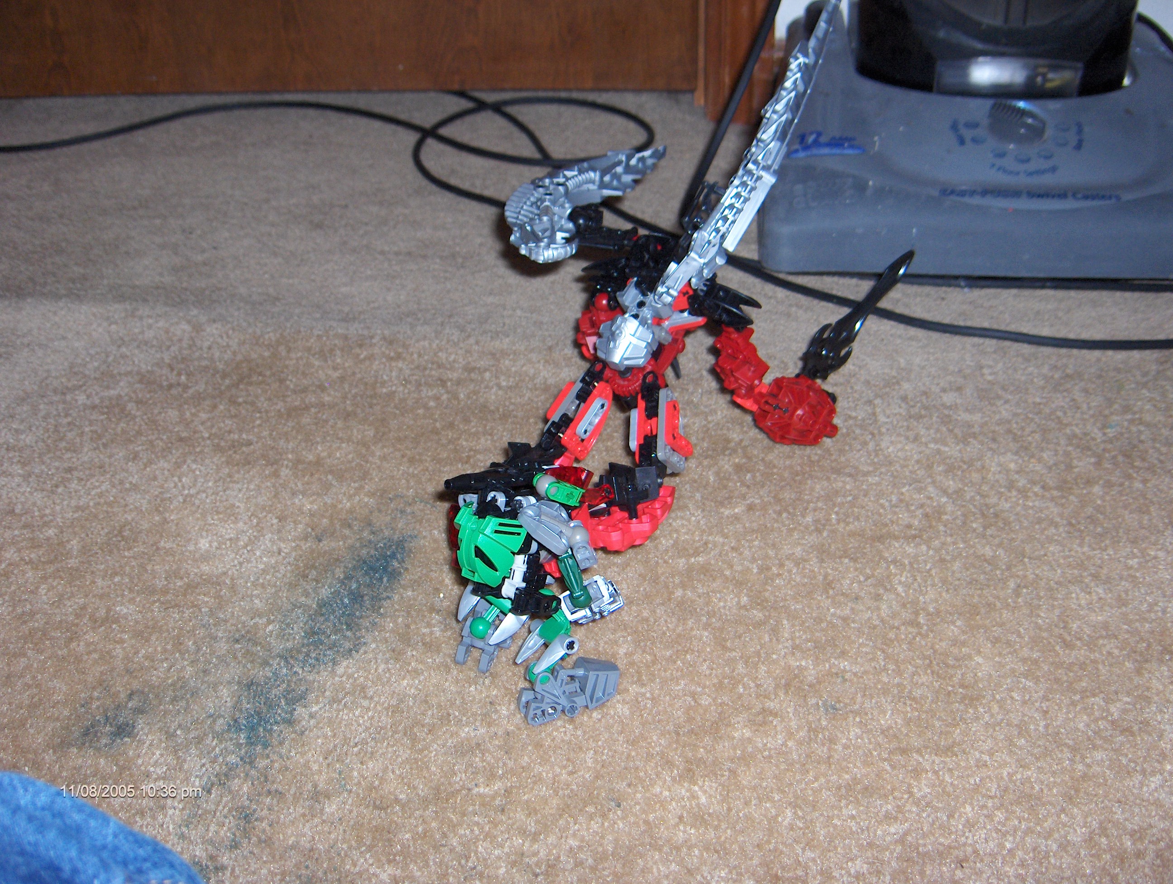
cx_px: 586
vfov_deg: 36.9
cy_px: 442
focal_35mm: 39
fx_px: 1324
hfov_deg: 47.8
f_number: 2.8
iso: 100
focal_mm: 8
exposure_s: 1/60
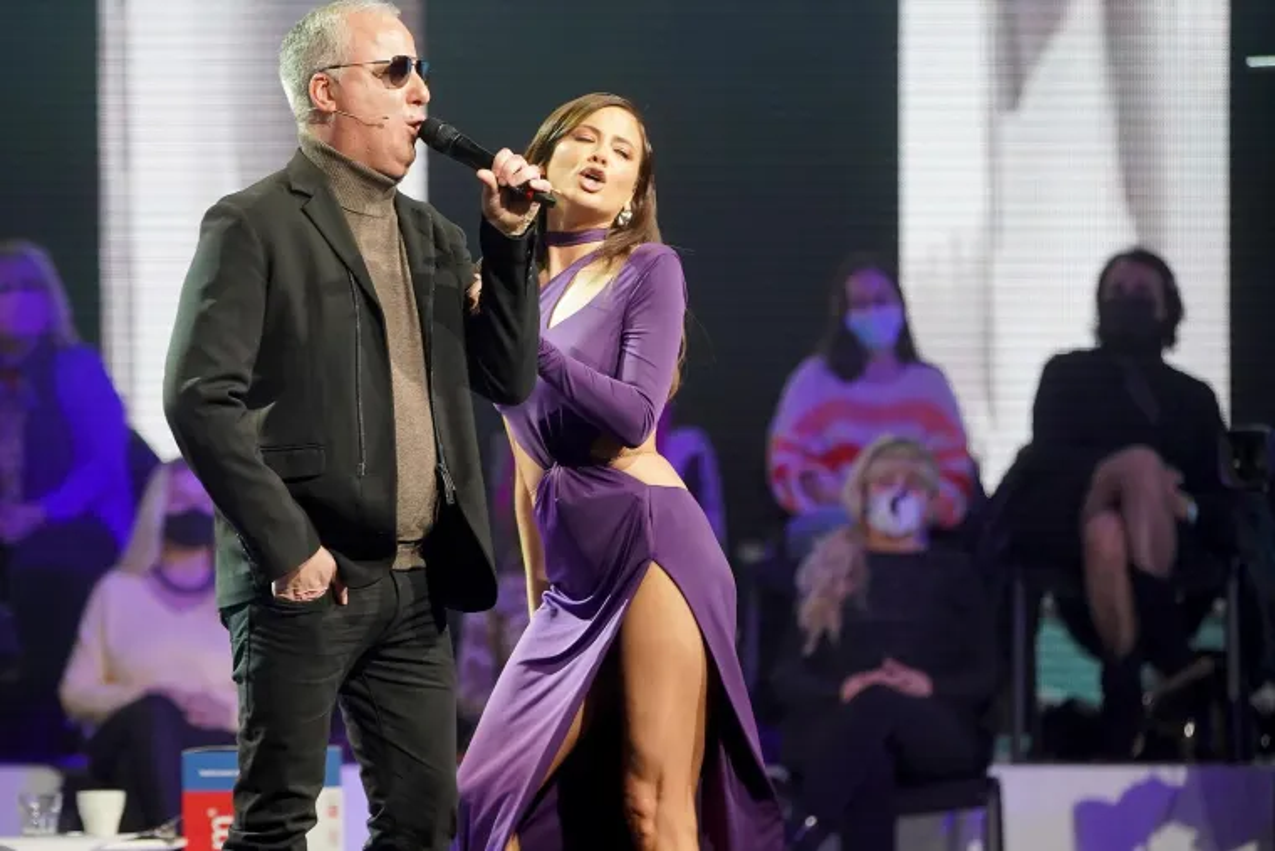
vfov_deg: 5.4
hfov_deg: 8.1
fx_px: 9032
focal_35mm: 255
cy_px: 426
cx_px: 638
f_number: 2.8
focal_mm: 170
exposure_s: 1/250
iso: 1600
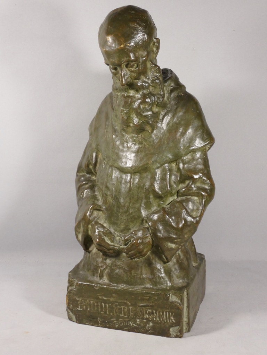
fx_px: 627
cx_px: 134
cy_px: 178
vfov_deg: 31.7
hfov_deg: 24.0
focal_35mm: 61
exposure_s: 1/80
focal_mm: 10.8
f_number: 4.1
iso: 250
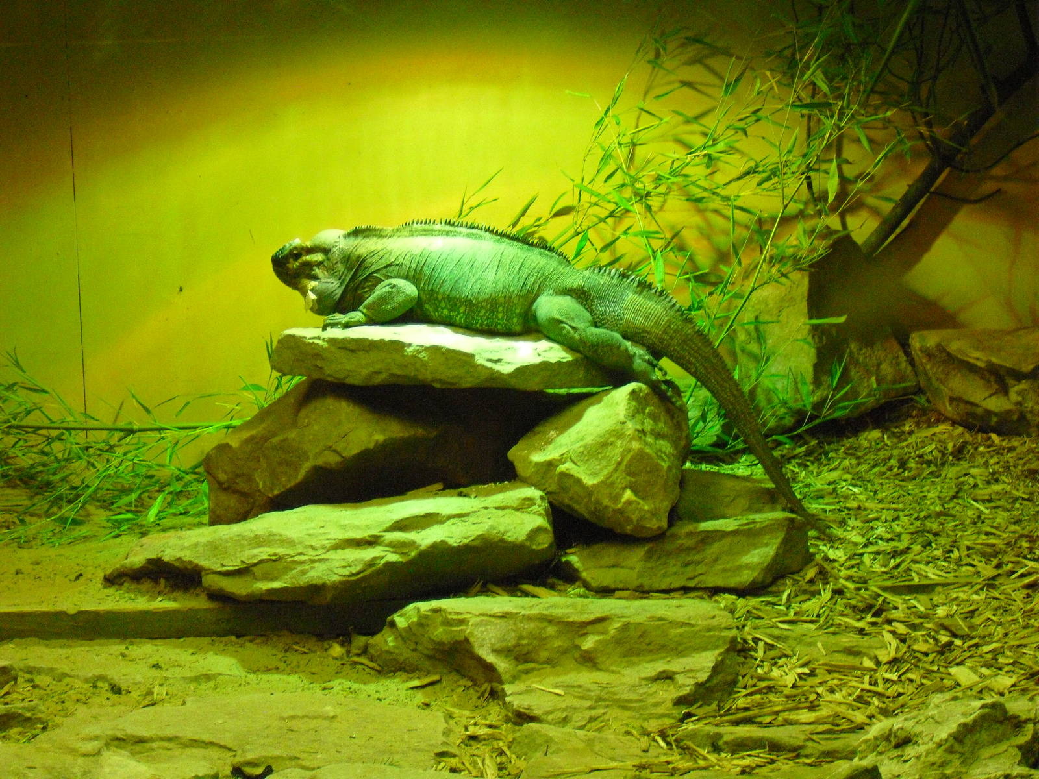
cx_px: 520
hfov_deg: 22.0
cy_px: 390
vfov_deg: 16.6
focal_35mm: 89
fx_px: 2671
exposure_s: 1/50
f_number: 5.1
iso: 800
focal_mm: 15.7
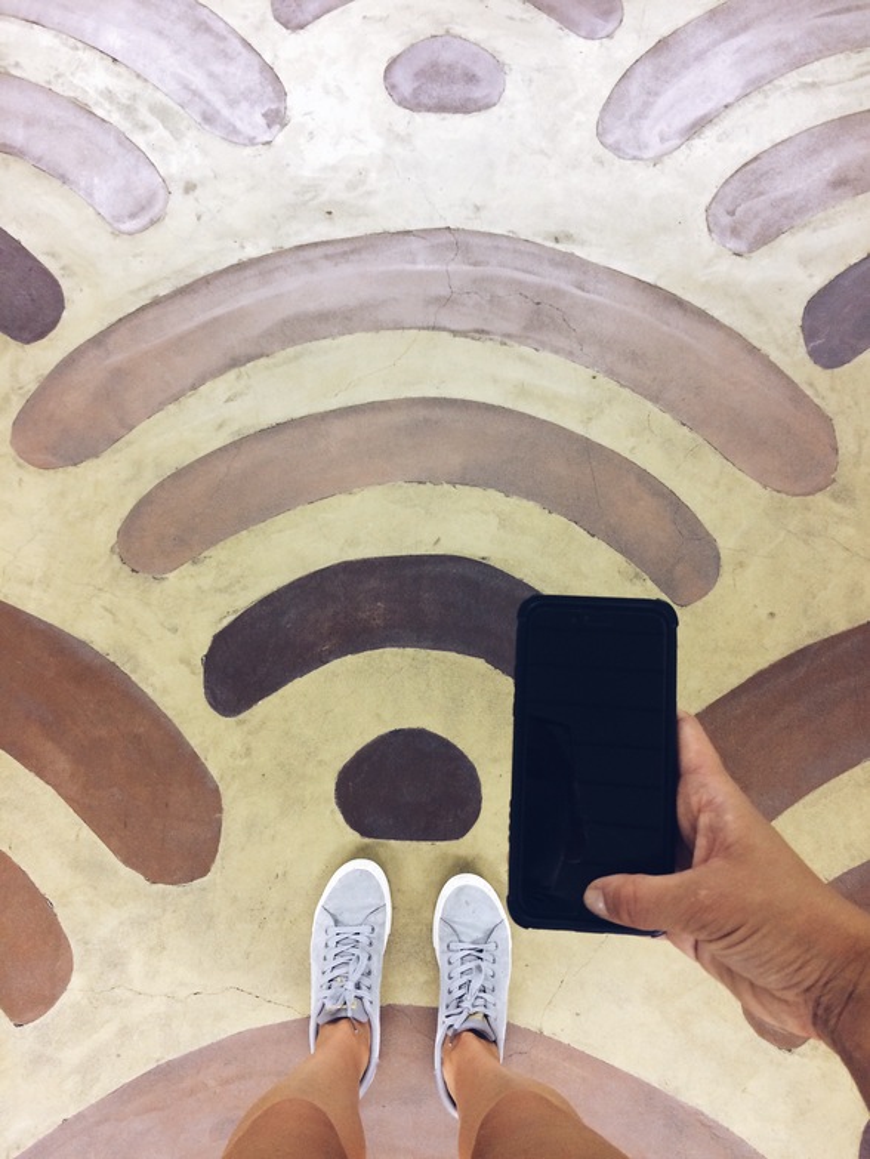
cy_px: 580
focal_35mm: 29
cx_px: 435
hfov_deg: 48.3
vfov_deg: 61.6
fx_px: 971
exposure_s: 1/33
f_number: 2.2
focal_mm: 4.15
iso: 160
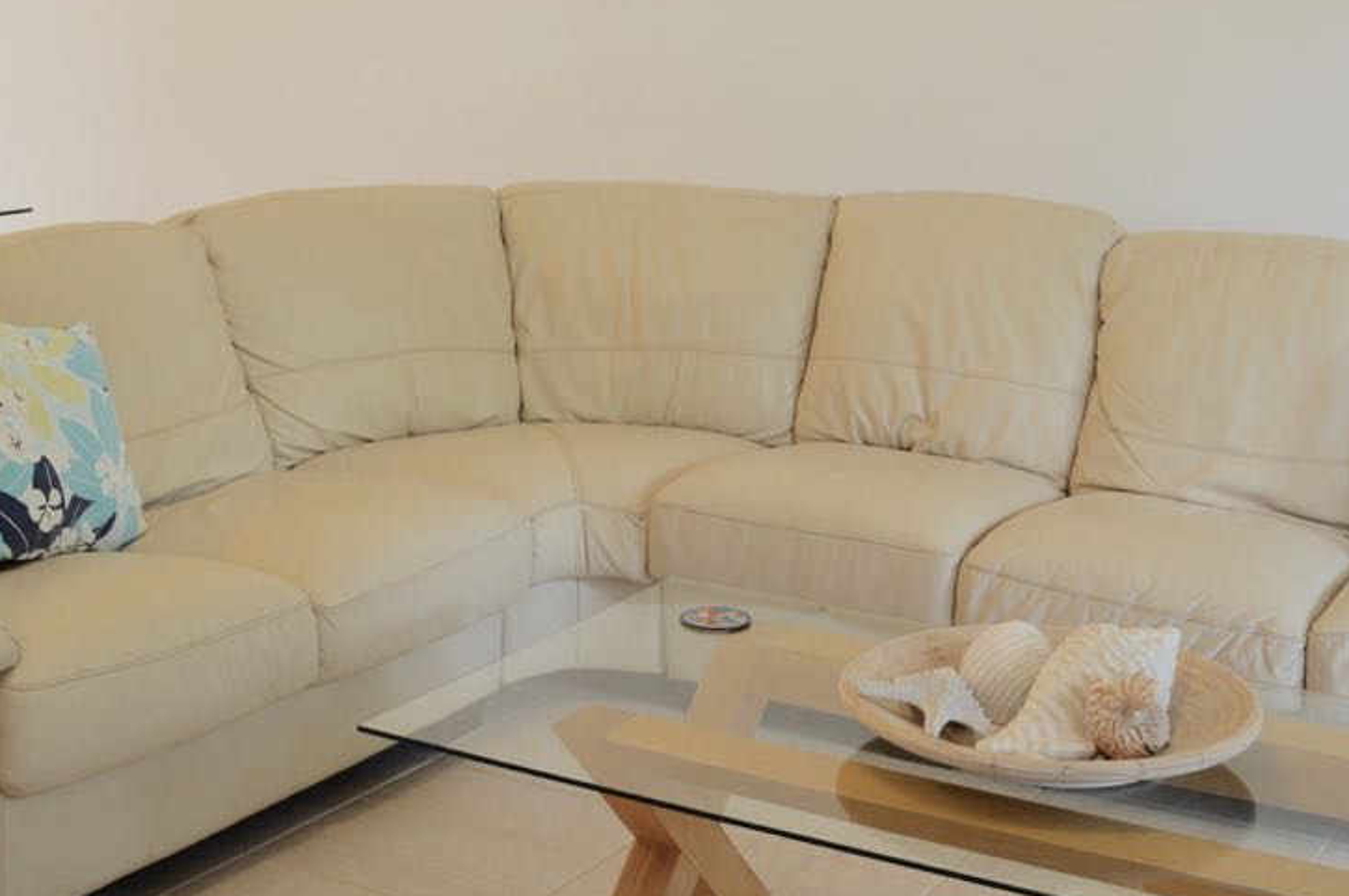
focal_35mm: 53
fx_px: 1984
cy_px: 295
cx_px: 681
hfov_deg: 37.5
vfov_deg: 25.3
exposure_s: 1/50
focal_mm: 20
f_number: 3.8
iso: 400
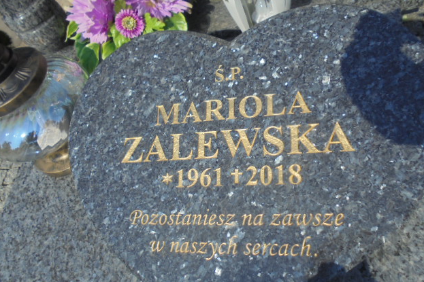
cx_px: 210
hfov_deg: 60.3
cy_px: 148
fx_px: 365
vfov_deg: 42.3
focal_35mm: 31
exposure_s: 1/160
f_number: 11.8
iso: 100
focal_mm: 5.3
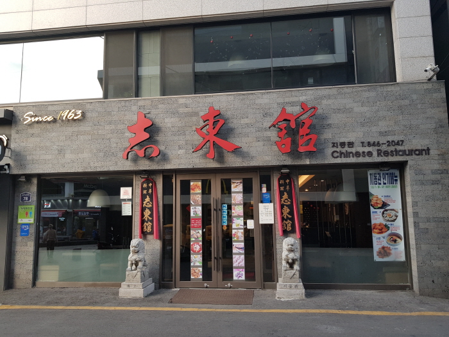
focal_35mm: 26
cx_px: 224
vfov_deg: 53.1
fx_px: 337
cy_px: 168
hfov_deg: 67.3
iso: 50
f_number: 1.7
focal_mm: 4.3
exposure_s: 1/60
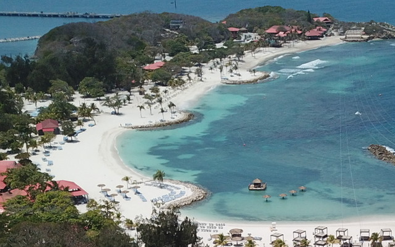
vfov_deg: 14.3
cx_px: 336
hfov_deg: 24.4
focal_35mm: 83
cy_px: 407
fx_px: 893
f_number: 2.2
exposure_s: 1/2558
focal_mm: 4.7
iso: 100
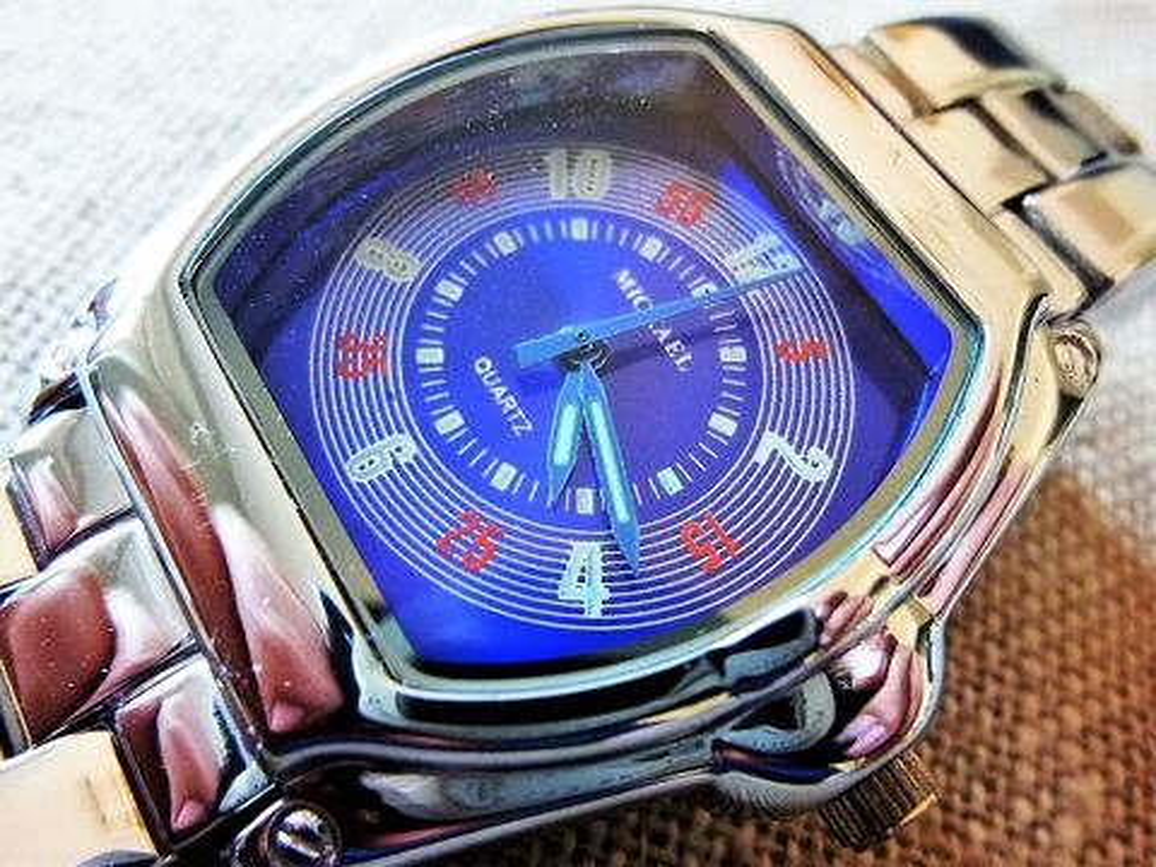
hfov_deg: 69.4
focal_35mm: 25
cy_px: 434
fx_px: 835
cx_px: 578
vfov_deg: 54.9
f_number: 3.3
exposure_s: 1/30
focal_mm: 4.5
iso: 400
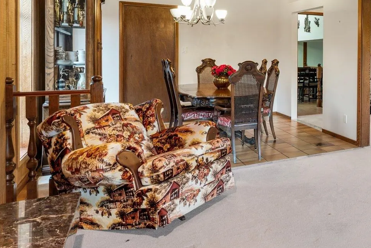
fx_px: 350
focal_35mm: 34
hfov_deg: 45.8
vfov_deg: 38.0
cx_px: 381
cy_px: 66
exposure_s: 1
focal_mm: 16
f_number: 7.1
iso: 500
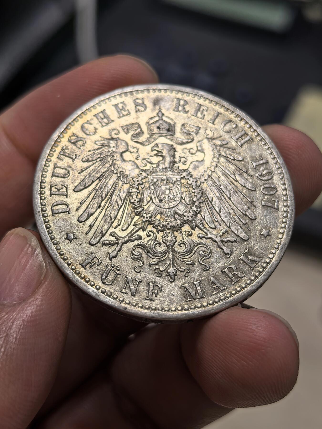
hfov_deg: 27.0
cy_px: 214
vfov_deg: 35.5
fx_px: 670
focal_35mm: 54
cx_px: 161
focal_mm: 6.98
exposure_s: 1/106
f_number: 2
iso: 50
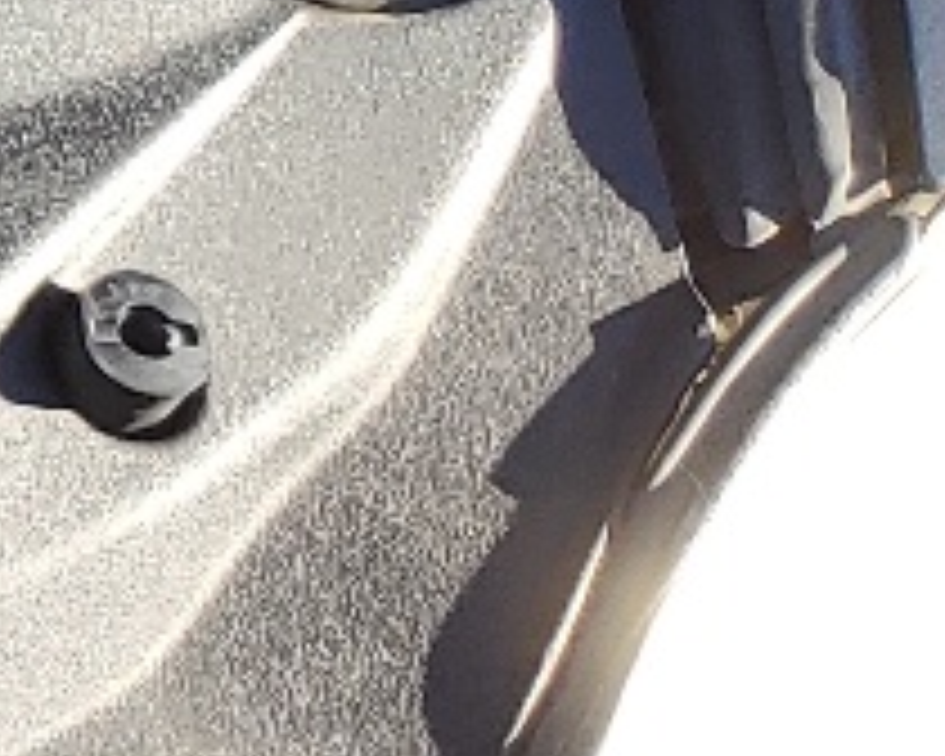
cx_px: -2502
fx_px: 5398
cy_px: -760
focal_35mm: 193
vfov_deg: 7.7
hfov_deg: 7.7
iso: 50
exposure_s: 1/417
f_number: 1.5
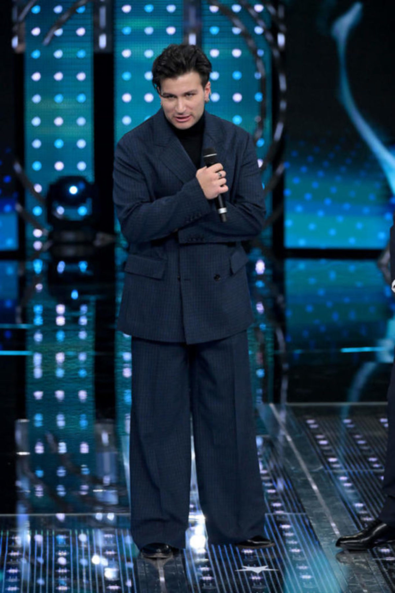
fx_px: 3293
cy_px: 296
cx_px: 198
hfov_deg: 6.9
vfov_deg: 10.3
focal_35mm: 200
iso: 8000
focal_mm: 200
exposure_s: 1/400
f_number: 5.6
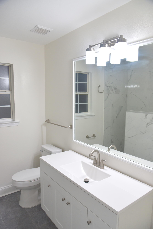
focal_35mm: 24
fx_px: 153
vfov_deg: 73.7
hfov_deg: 53.2
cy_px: 114
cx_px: 76
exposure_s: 1/125
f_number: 5.6
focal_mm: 24
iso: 400
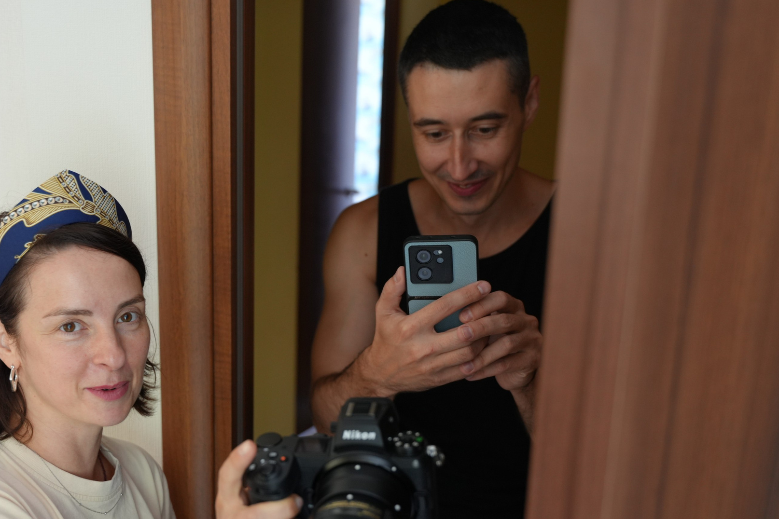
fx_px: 1002
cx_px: 277
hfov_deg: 42.1
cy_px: 328
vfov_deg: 28.9
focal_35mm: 46
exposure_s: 1/80
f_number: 2.8
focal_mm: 29.2
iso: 500
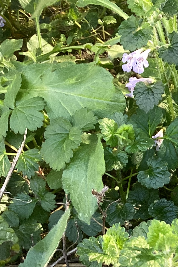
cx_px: 261
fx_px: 593
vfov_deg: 25.3
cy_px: 162
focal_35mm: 80
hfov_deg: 15.8
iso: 50
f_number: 2.4
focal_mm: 3.3
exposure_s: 1/50
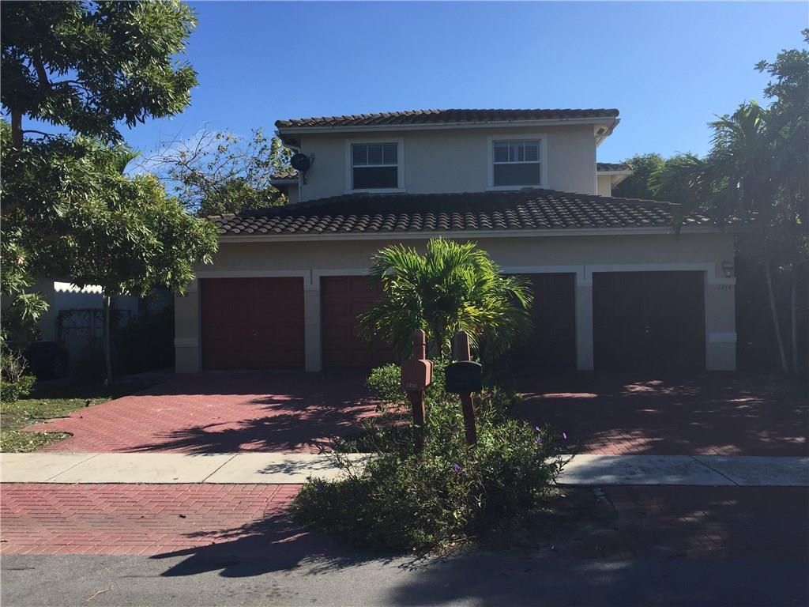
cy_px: 304
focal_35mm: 29
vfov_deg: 48.2
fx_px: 678
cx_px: 404
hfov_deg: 61.7
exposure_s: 1/1522
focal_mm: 4.15
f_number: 2.2
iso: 32
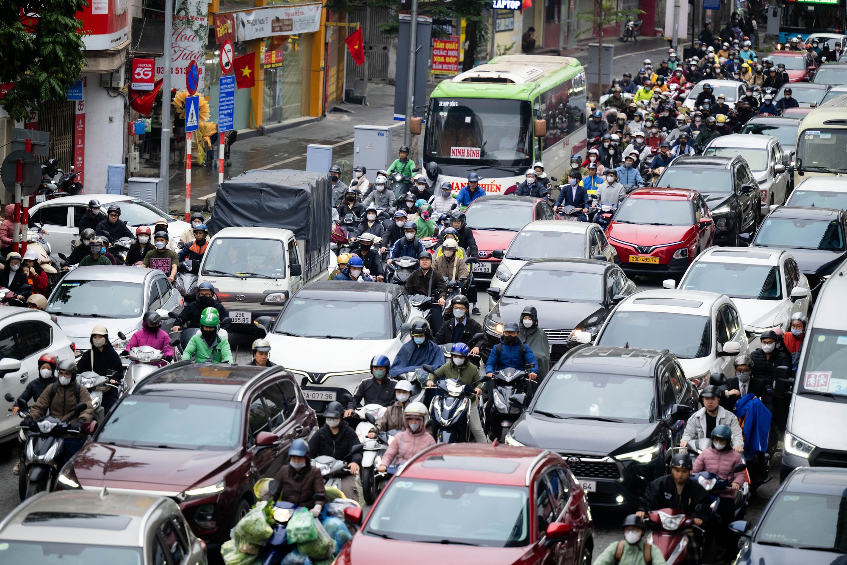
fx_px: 3293
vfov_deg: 9.8
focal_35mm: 140
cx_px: 424
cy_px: 282
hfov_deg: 14.7
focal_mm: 140
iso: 800
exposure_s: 1/400
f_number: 2.8
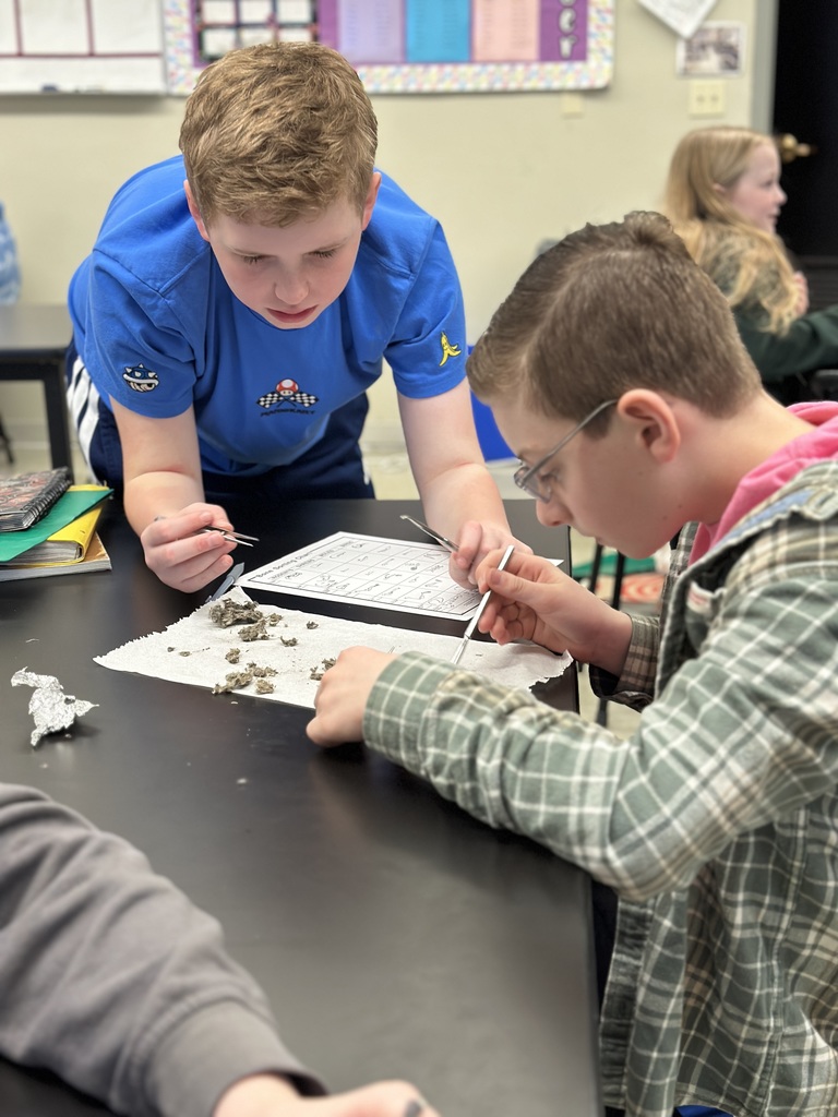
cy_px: 558
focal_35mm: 48
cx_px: 419
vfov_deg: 39.7
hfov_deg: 30.3
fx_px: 1549
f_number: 1.78
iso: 250
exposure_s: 1/60
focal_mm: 6.86
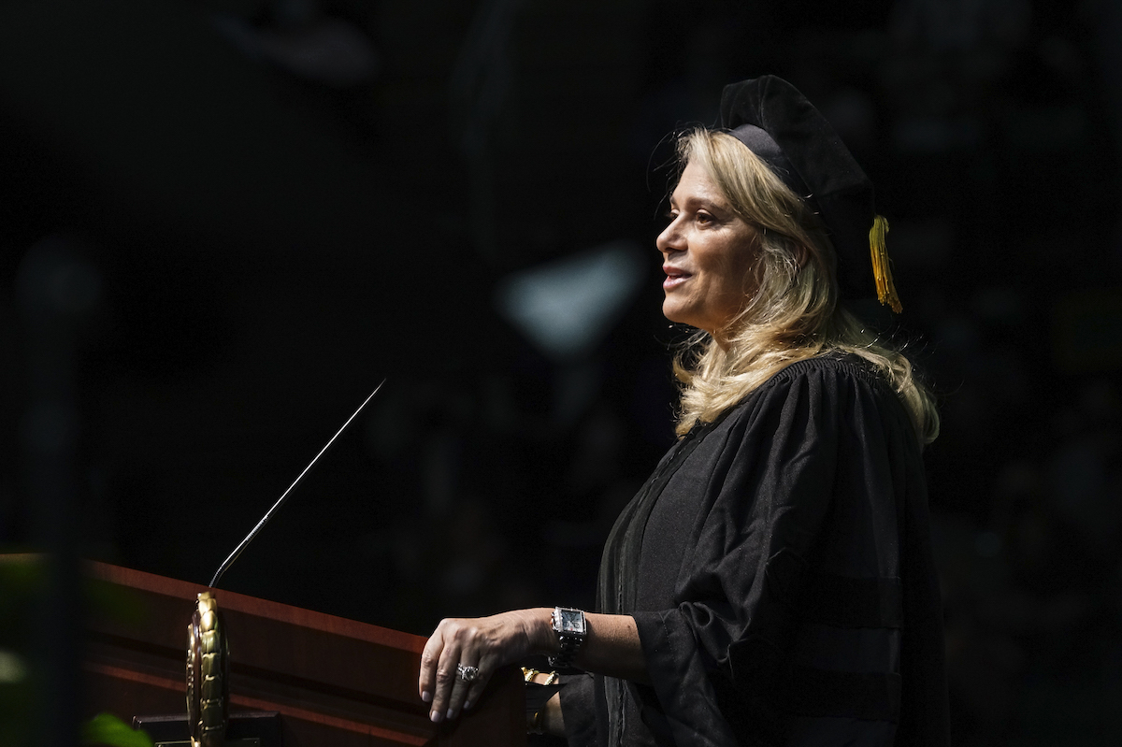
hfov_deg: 10.3
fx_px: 6230
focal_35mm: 200
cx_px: 561
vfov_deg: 6.9
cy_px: 374
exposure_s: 1/250
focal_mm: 200
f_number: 5.6
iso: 3200
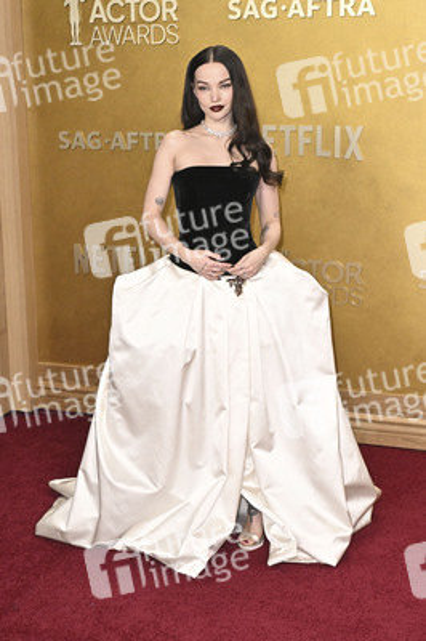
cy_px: 320
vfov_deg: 36.3
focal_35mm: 55
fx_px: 978
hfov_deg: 24.6
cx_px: 213
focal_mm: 37
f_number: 5
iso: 2500
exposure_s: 1/320
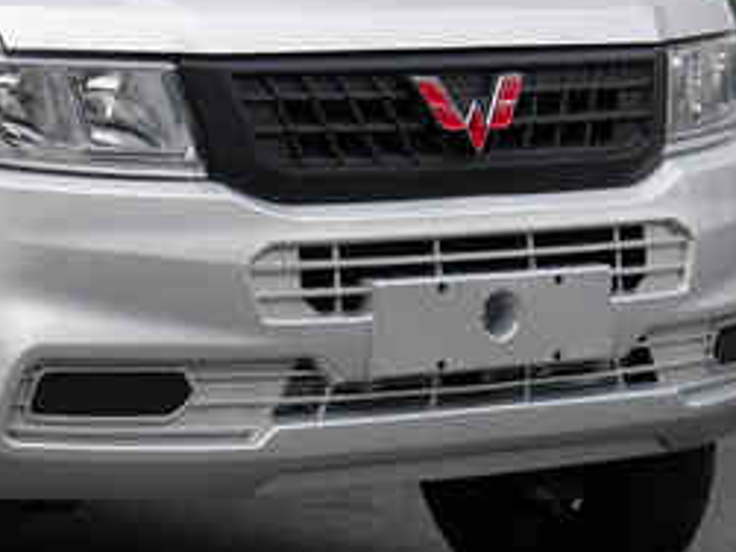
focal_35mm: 134
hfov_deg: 14.3
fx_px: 2848
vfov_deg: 11.0
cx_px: -144
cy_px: 18
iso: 200
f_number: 4.7
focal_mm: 21
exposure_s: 1/125
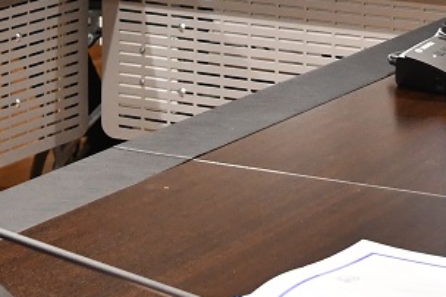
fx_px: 2042
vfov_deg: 7.9
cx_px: 244
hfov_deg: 12.5
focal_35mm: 165
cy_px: -344
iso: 1600
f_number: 4.5
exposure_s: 1/80
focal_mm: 24
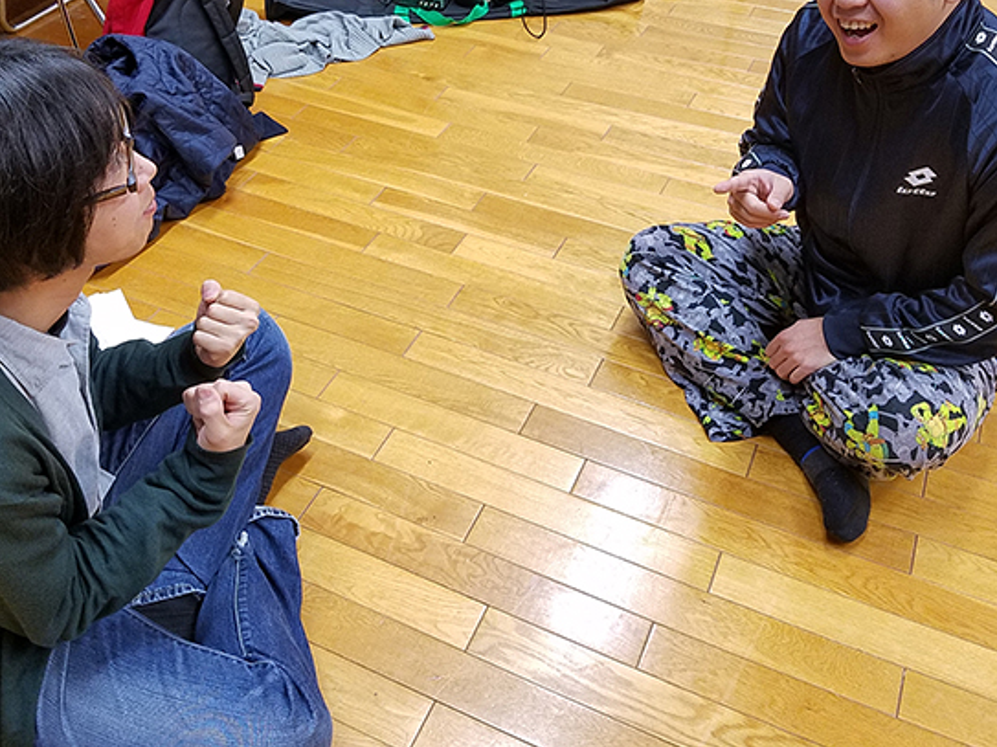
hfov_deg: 46.7
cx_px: 444
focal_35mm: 40
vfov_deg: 35.8
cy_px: 295
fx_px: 1152
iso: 1600
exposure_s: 1/15
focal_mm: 2.15
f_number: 2.4
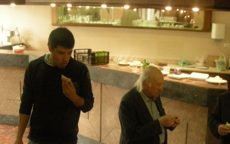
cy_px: 119
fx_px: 414
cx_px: 139
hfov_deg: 31.0
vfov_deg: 19.5
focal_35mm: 66
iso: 400
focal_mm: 5.7
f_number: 2.8
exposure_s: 1/19.1
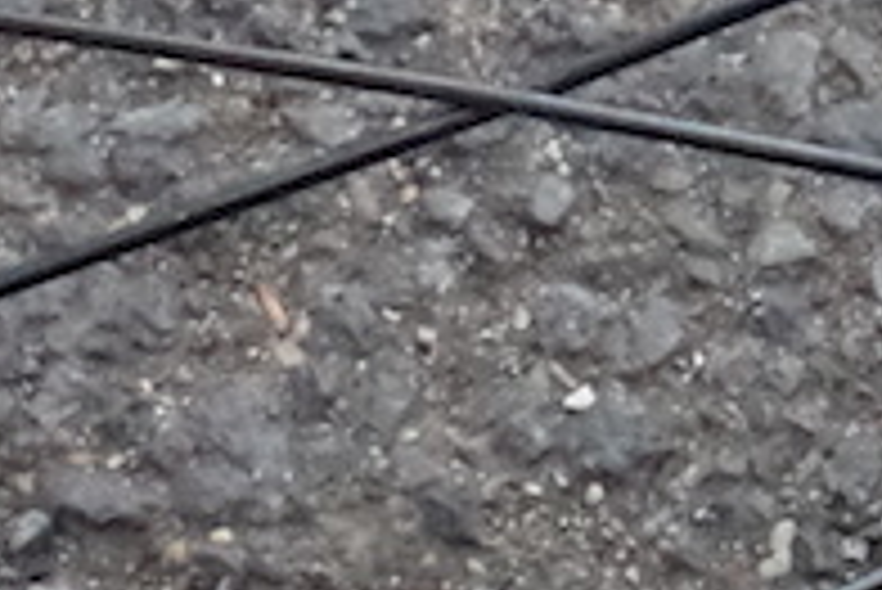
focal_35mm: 147
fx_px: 3604
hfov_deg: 12.0
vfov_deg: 9.2
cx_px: 1917
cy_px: 680
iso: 5000
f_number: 11
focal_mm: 8.8
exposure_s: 1/30
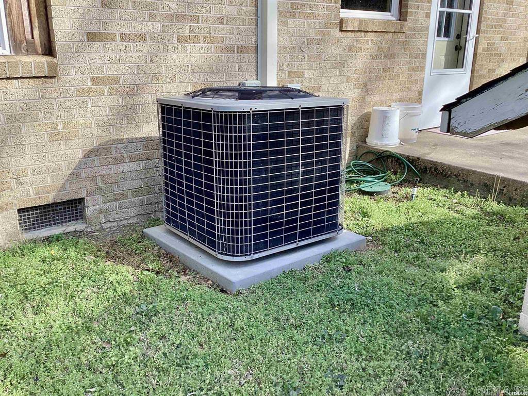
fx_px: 473
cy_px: 198
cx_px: 264
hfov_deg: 58.4
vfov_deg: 45.4
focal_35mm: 31
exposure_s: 1/345
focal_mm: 3.3
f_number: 2.4
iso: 25
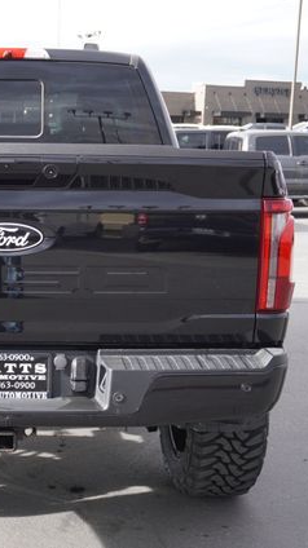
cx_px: 4
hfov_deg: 20.4
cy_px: 275
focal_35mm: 57
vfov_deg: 36.6
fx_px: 829
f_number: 5
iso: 100
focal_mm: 24
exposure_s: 1/100
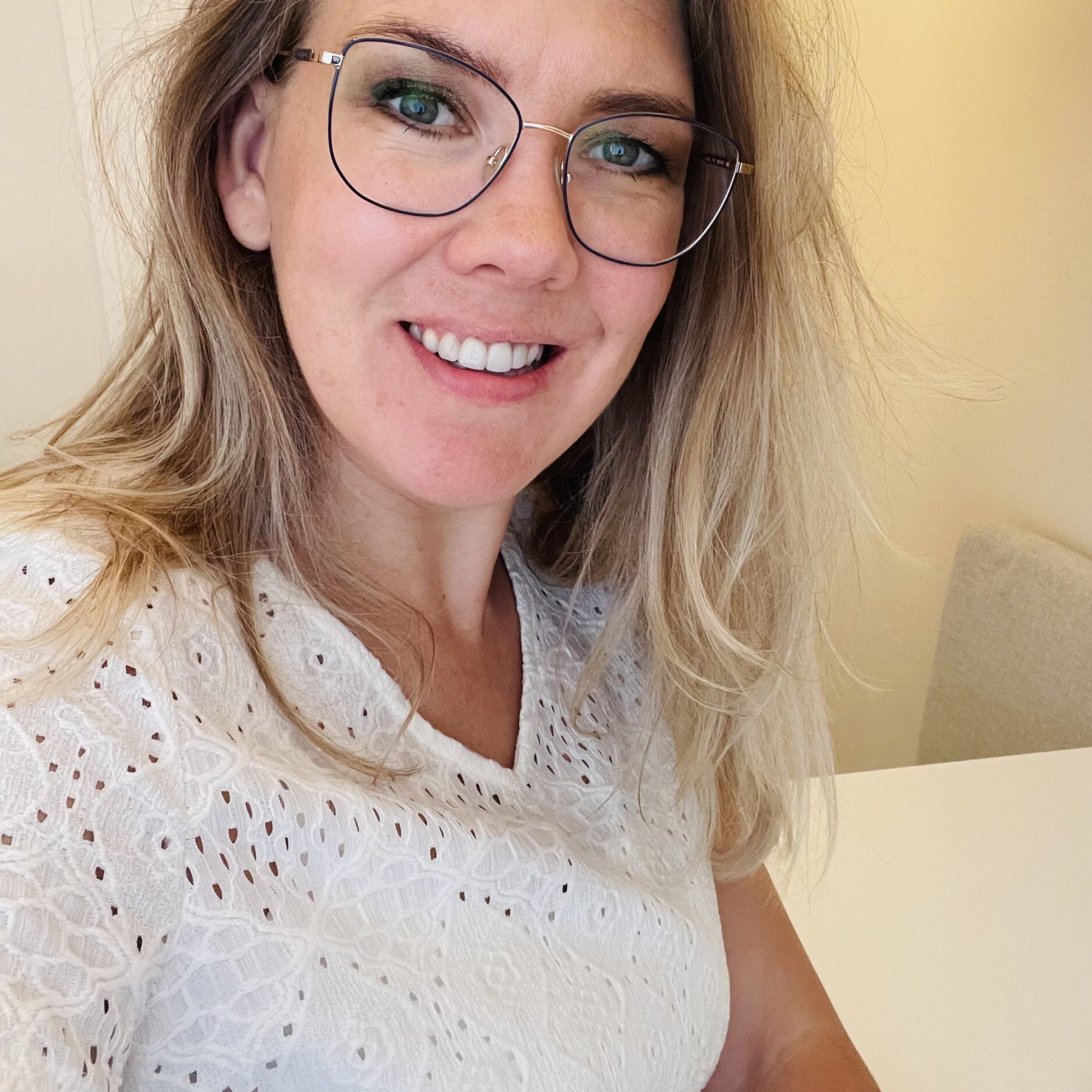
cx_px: 539
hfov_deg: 46.0
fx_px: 1285
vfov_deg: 45.9
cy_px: 463
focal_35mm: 36
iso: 250
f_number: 2.2
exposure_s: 1/50
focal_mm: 2.71
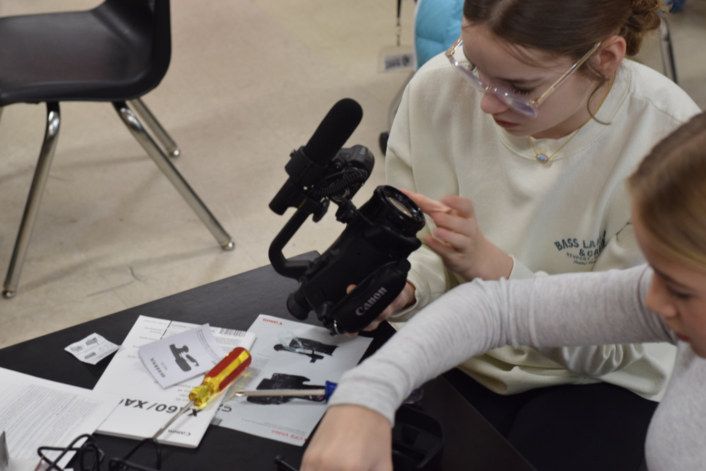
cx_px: 353
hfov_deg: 27.0
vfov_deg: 18.2
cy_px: 236
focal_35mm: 75
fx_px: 1471
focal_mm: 50
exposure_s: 1/80
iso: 400
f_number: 4.5
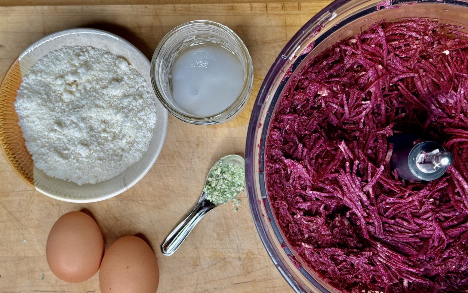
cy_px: 171
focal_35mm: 51
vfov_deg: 25.3
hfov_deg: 39.6
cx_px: 234
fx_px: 651
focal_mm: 6.76
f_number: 1.78
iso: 64
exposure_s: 1/269
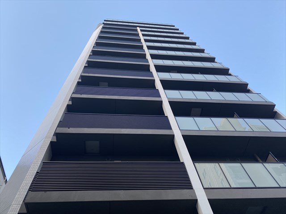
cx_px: 143
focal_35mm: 26
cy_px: 107
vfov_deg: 53.1
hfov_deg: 67.3
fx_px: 215
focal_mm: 4.25
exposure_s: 1/185
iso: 32
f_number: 1.8
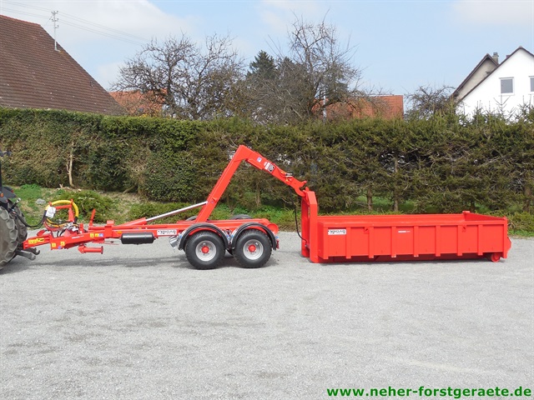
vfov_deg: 36.0
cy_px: 200
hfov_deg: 46.8
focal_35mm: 40
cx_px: 267
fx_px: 617
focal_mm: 7.1
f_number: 3.6
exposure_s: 1/800
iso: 125
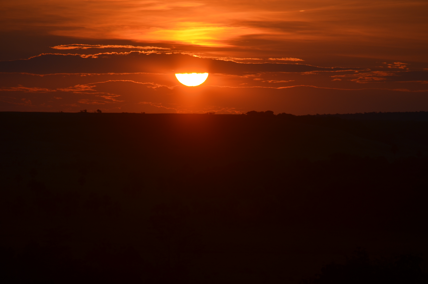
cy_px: 142
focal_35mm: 300
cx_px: 214
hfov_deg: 6.9
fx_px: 3559
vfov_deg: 4.6
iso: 125
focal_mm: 200
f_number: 8
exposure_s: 1/1000
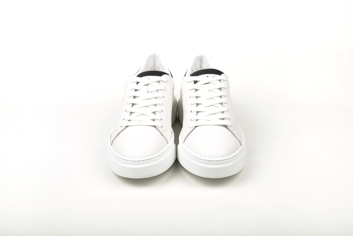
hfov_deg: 39.6
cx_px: 176
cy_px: 118
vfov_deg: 27.0
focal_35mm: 50
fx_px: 491
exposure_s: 1/160
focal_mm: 50
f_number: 9
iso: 50
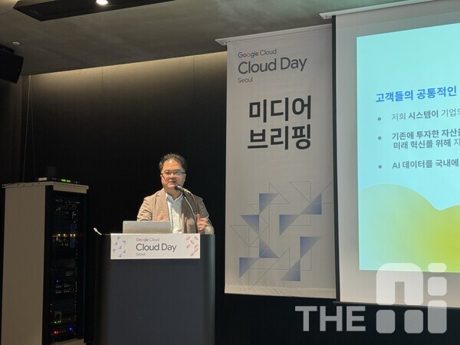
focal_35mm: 48
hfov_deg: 39.7
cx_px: 230
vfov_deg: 30.3
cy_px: 172
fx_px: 638
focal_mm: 6.76
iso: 200
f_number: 1.78
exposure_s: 1/40
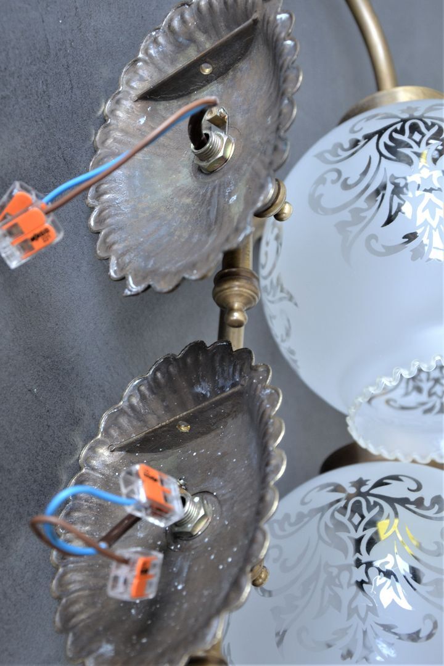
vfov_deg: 35.1
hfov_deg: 23.8
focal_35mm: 57
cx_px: 222
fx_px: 1054
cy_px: 333
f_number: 4.5
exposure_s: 1/80
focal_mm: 38
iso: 400
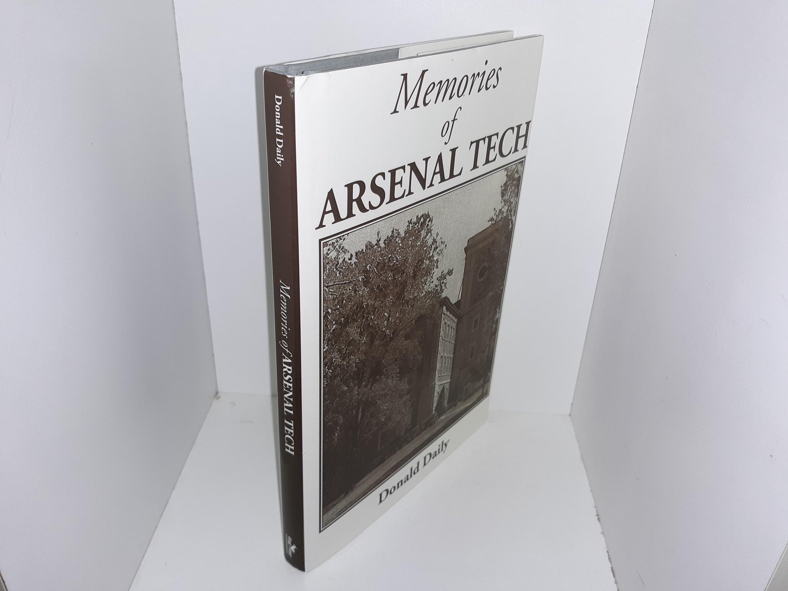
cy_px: 296
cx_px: 394
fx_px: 637
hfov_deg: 63.4
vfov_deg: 49.7
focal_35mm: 28
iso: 40
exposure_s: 1/121
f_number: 1.7
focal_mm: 3.7
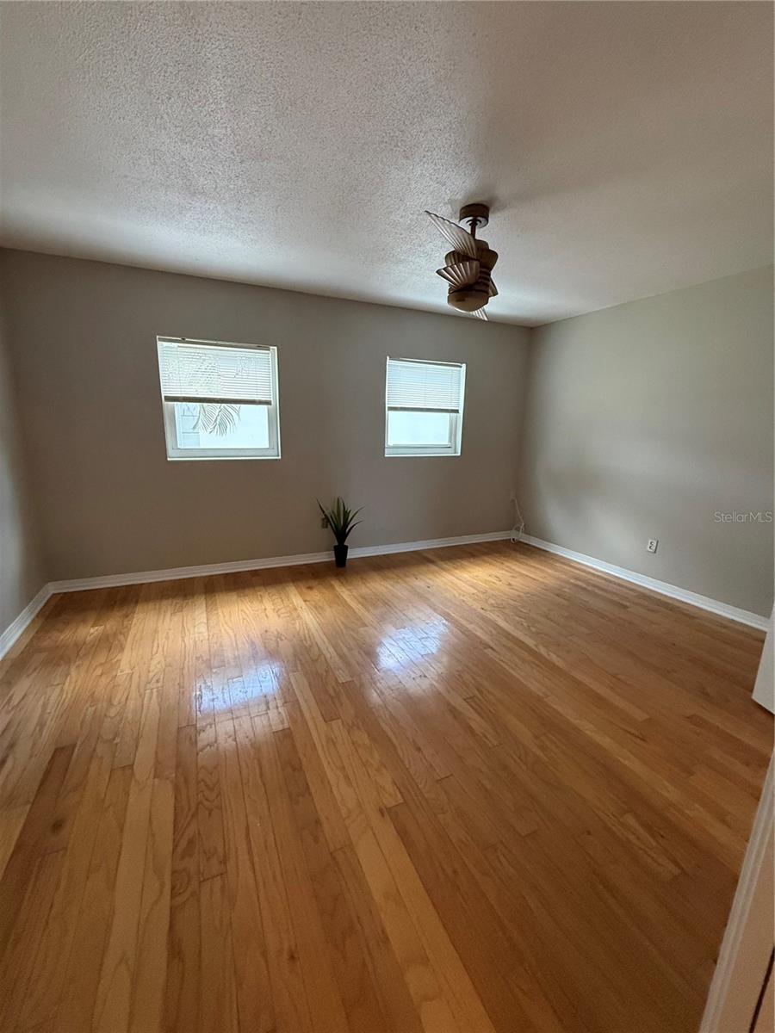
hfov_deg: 85.7
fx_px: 418
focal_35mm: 14
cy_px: 516
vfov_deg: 102.1
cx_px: 388
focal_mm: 2.22
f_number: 2.2
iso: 500
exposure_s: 1/120
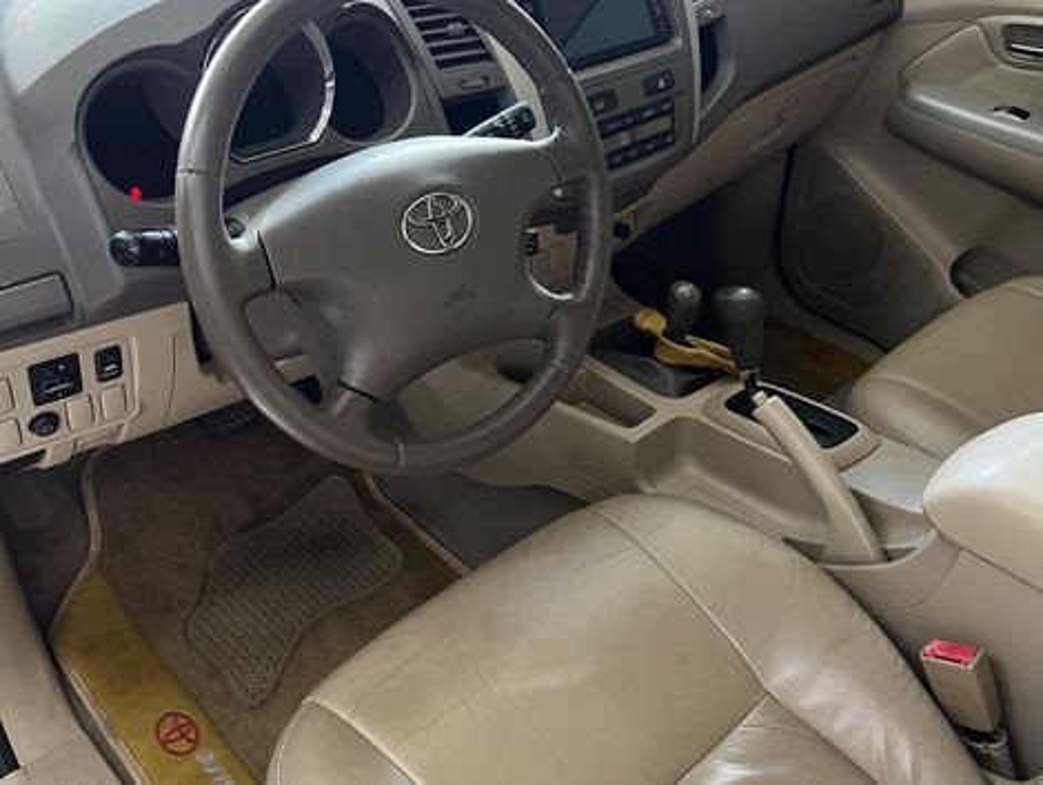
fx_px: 785
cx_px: 522
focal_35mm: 26
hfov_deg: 67.2
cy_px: 392
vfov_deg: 53.2
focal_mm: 5.7
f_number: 1.5
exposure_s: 1/60
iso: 250
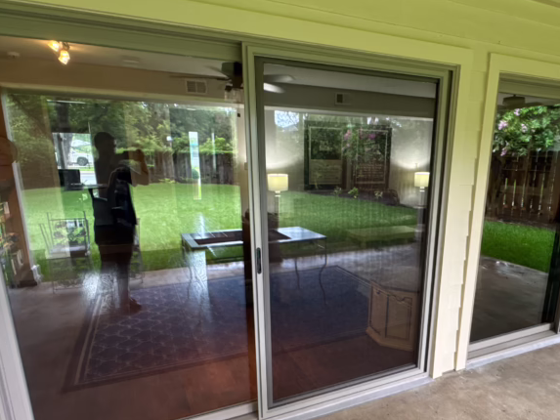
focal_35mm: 25
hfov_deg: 68.7
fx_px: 405
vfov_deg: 54.2
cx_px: 334
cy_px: 265
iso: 250
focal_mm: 2.22
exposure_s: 1/60
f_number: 2.2
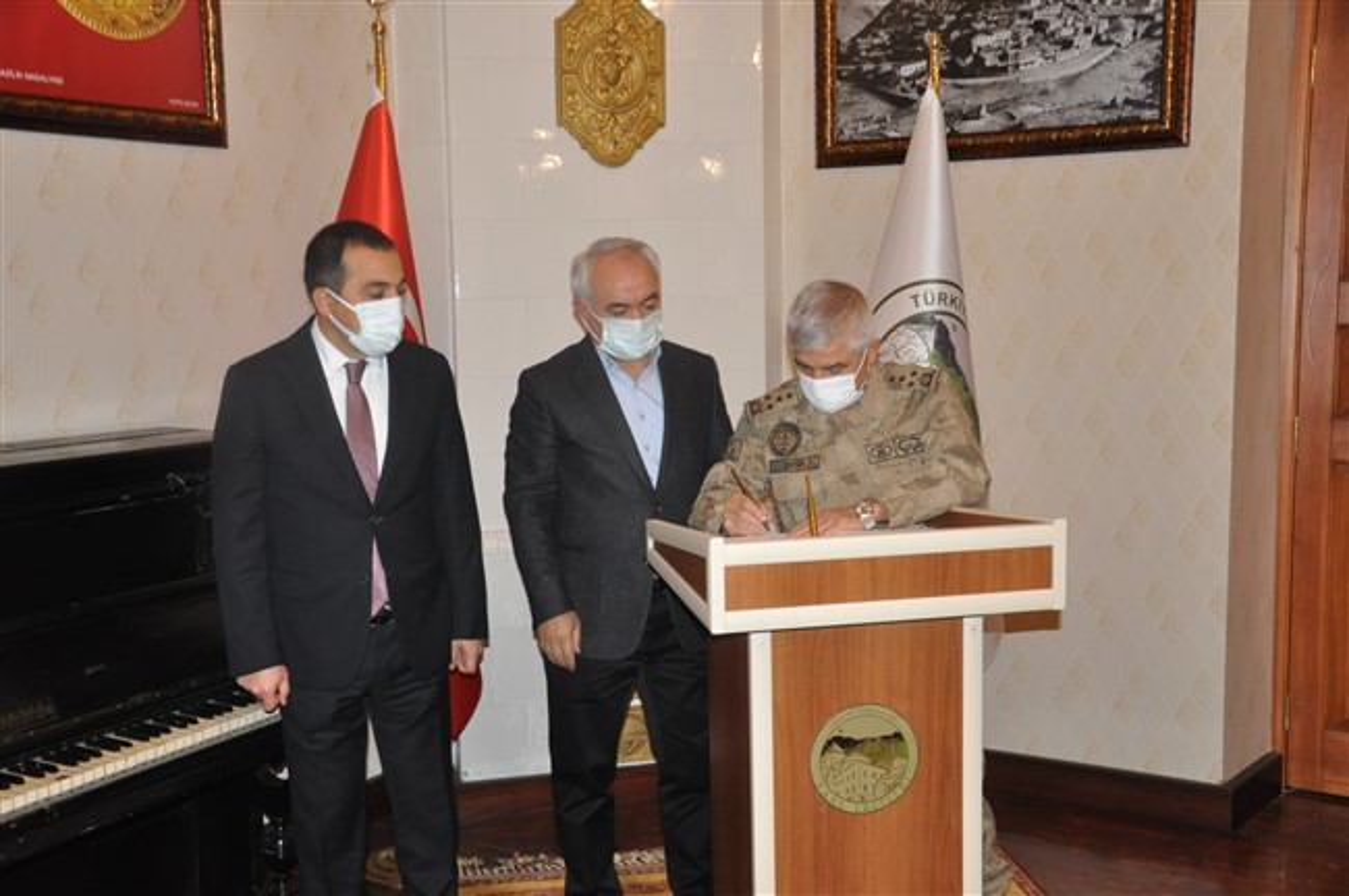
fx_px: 1404
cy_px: 448
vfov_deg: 35.4
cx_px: 674
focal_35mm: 38
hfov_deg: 51.3
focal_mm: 25
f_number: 4.5
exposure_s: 1/60
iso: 1250
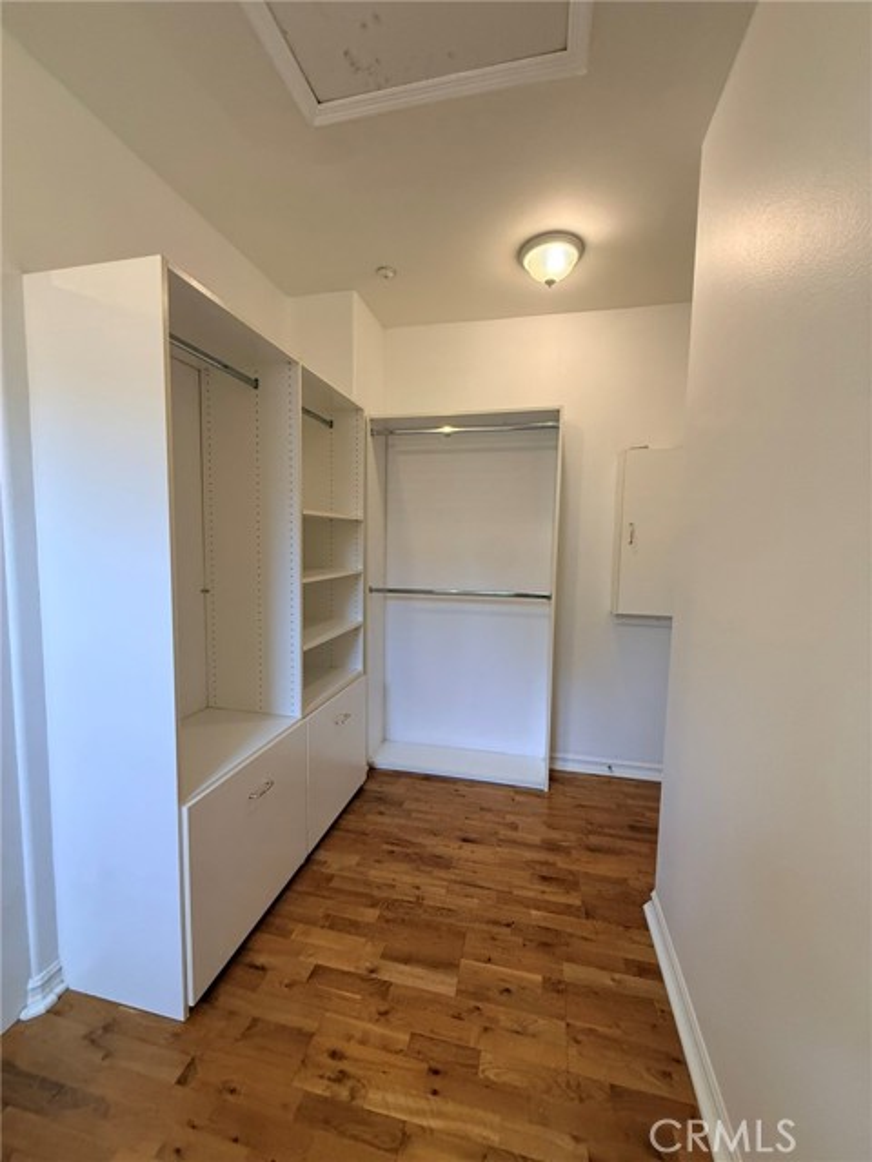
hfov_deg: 85.7
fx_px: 470
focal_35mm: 14
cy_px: 581
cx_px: 436
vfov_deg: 102.1
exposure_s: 1/60
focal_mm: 2.22
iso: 250
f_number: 2.2
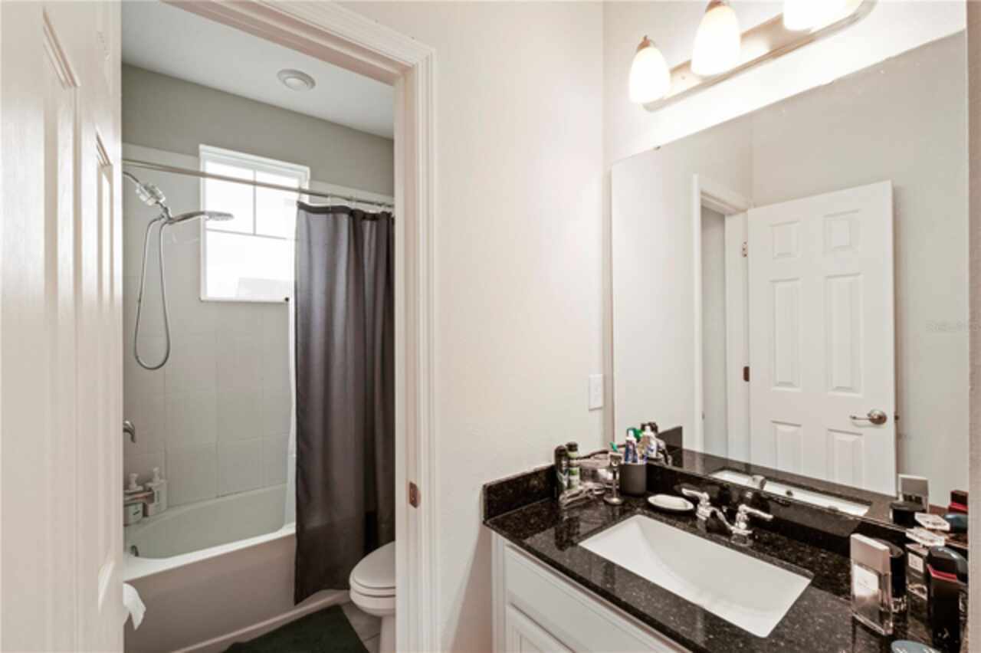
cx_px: 490
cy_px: 326
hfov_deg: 100.4
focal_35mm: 15
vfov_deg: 77.3
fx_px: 409
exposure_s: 1/2
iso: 200
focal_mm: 10
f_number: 16
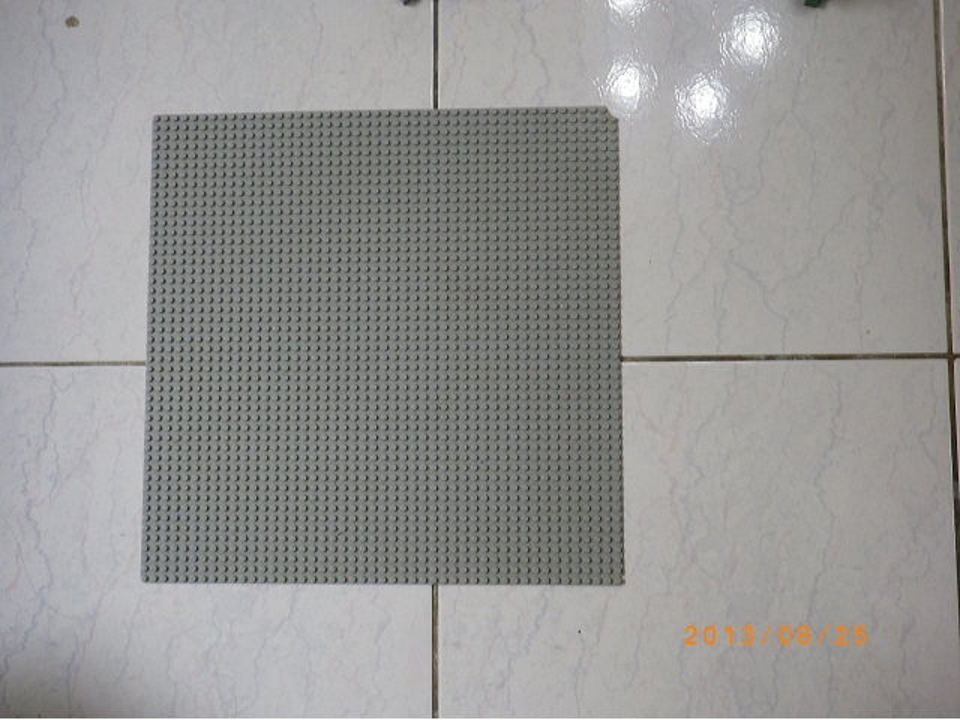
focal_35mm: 41
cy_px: 360
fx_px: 1137
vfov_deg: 35.1
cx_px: 480
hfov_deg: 45.8
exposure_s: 1/20
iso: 100
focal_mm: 7.3
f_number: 3.9
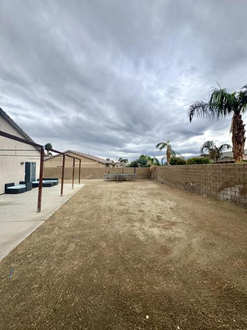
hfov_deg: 85.7
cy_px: 165
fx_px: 133
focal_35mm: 14
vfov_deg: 102.1
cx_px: 124
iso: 50
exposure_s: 1/1110
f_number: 2.2
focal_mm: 2.22
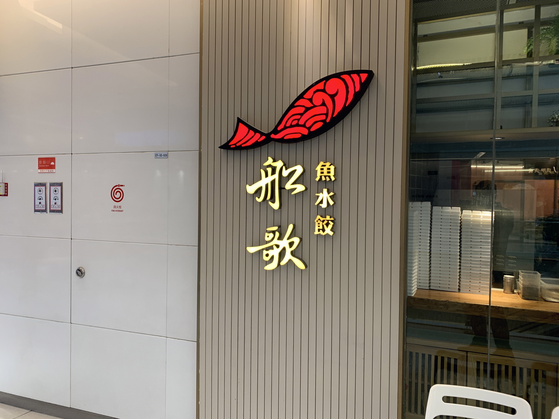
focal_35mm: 26
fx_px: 420
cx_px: 280
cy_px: 210
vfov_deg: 53.1
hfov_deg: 67.3
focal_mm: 4.25
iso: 50
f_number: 1.8
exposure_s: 1/49
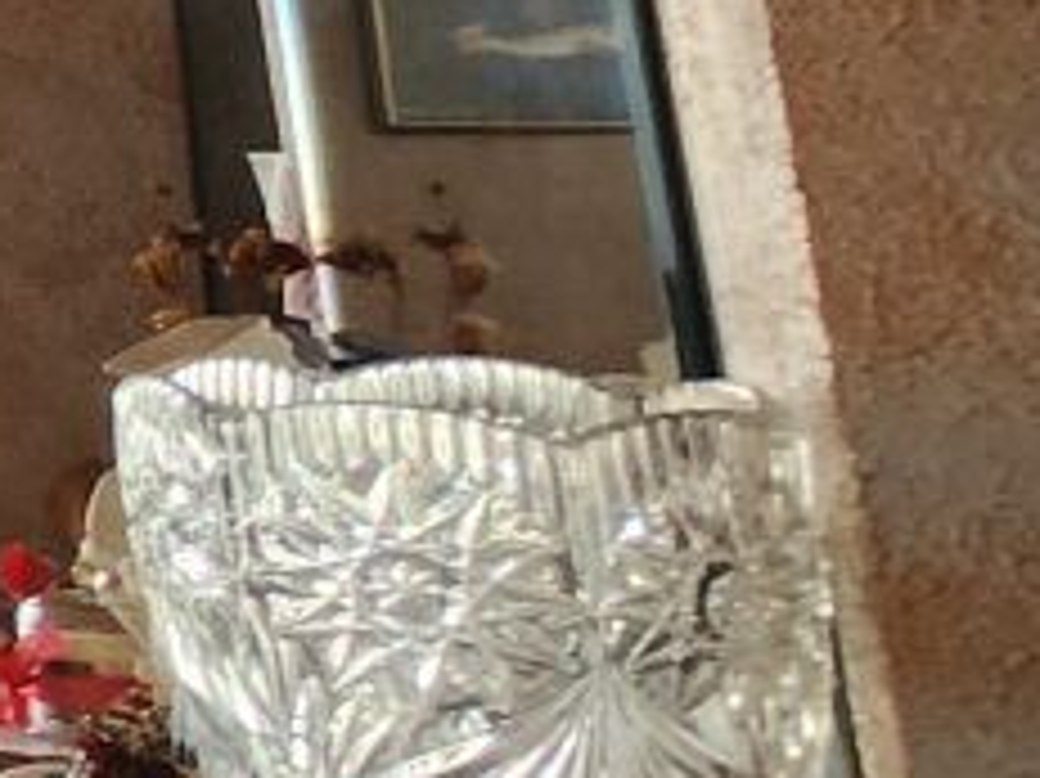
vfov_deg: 17.0
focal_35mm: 81
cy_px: -279
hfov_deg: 11.0
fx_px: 2432
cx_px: -2184
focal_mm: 1.74
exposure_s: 1/50
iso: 100
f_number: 2.2
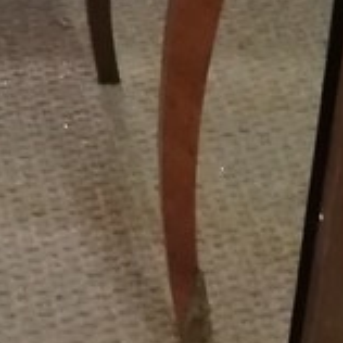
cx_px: -293
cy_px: -373
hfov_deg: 9.5
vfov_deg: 9.3
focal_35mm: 174
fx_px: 1951
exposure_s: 1/20
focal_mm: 3.83
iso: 500
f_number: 2.2
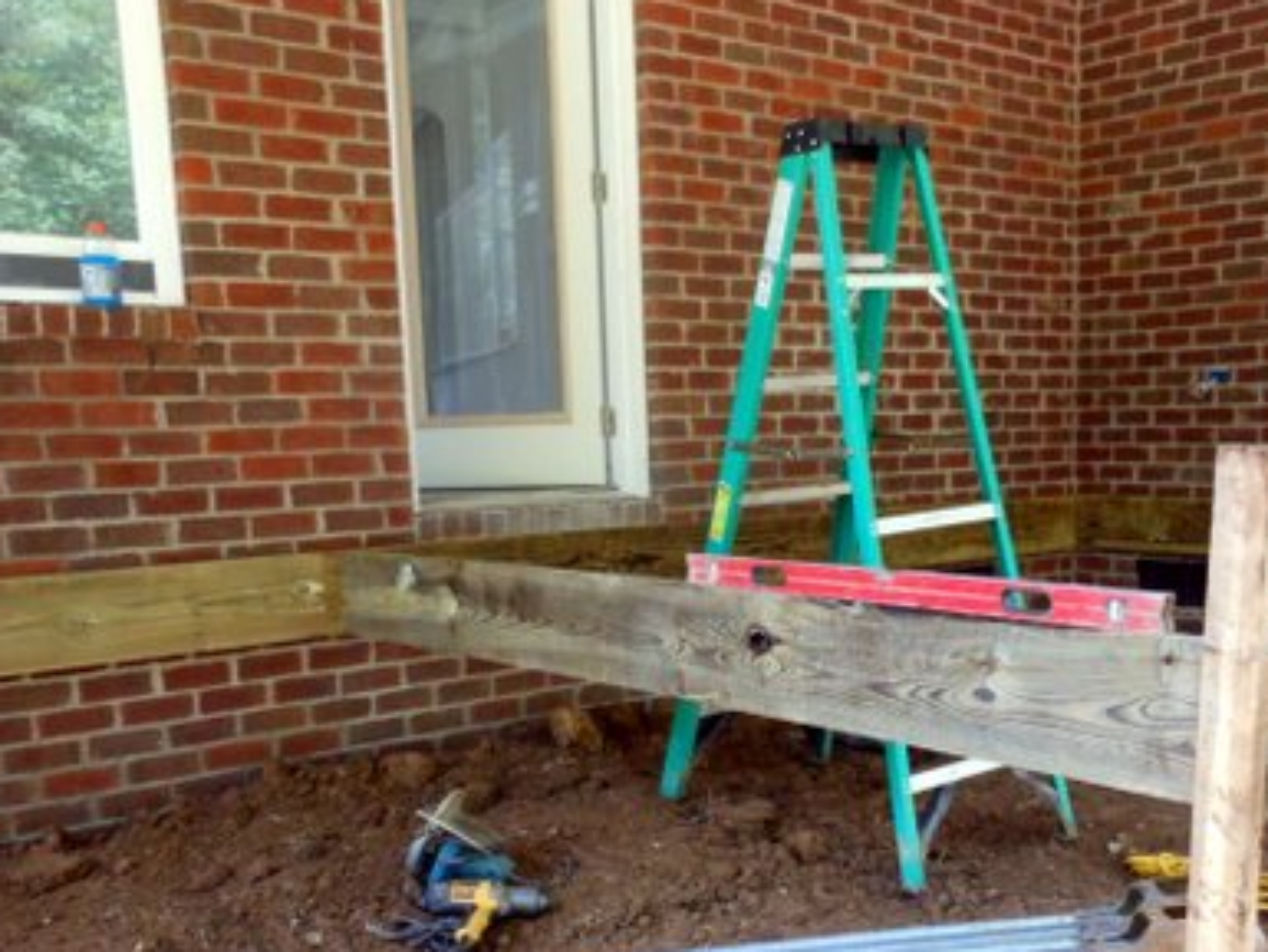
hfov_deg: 46.0
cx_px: 853
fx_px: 1466
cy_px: 660
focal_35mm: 40
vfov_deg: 35.5
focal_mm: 5
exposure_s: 1/80
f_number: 3.7
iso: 400
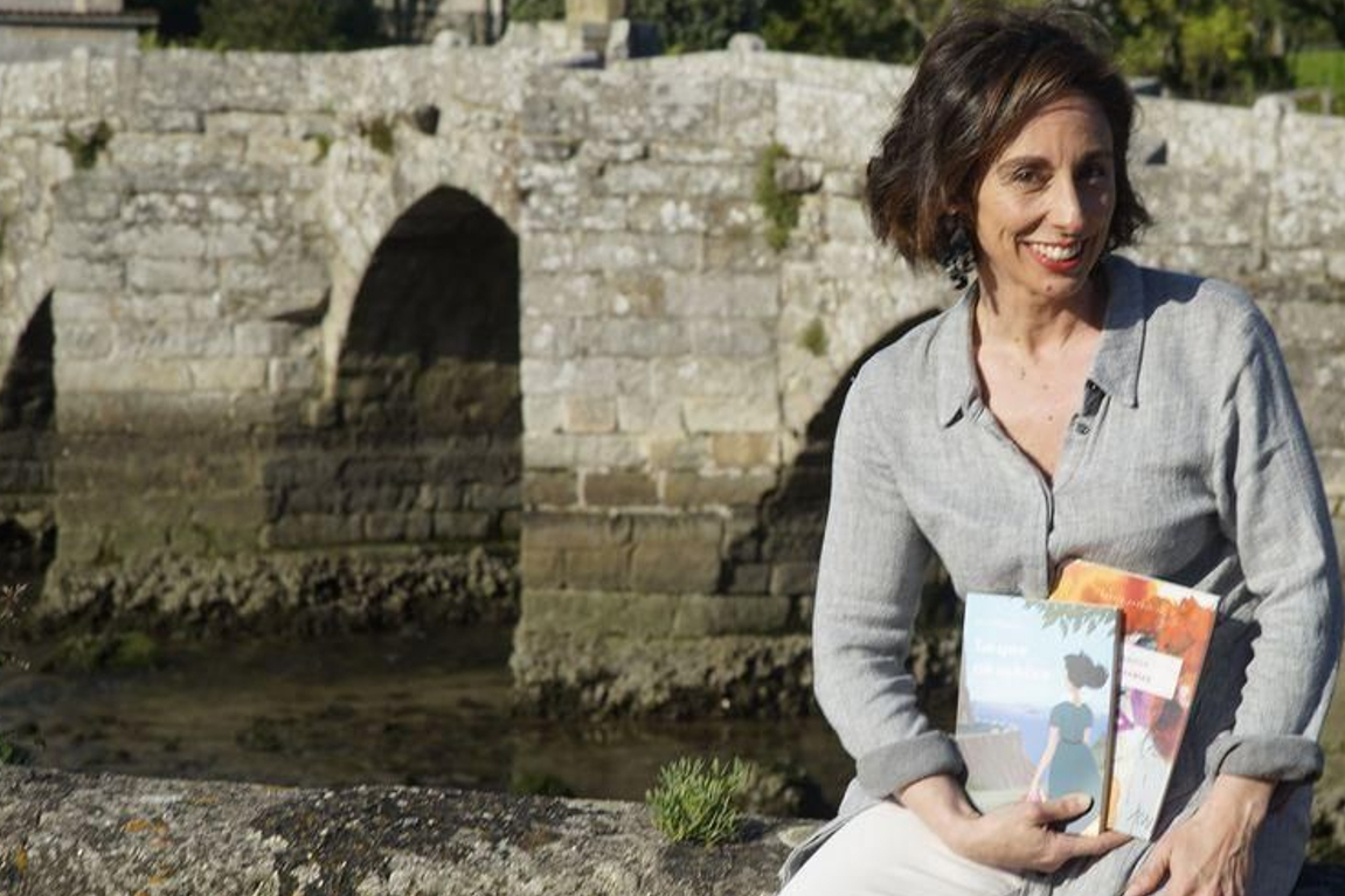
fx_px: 5454
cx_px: 880
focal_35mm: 146
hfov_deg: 14.0
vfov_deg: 9.4
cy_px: 463
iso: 200
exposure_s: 1/250
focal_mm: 105
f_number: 10
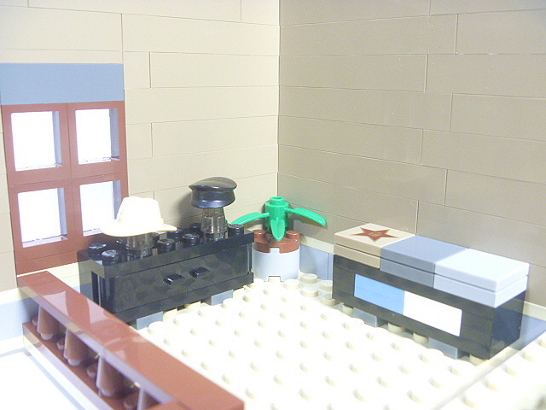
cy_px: 205
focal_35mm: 35
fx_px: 552
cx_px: 273
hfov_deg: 52.6
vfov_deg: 40.7
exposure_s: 1/13
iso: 400
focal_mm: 6.3
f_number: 3.5
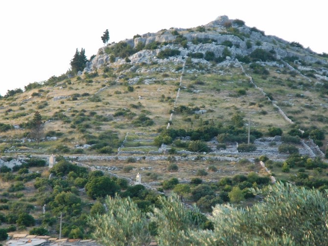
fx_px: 1706
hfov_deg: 11.0
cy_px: 125
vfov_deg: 8.3
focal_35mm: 180
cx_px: 154
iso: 400
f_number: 4.5
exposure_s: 1/200
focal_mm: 70
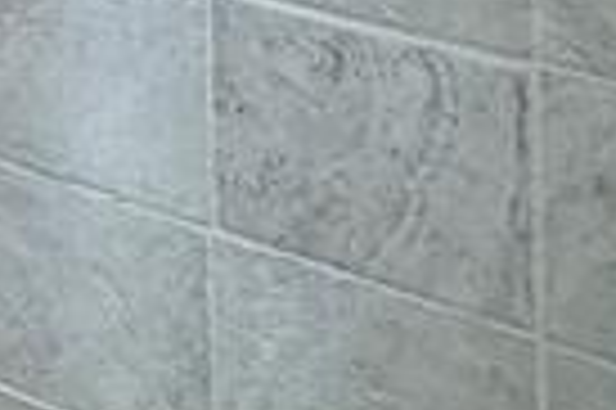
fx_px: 1453
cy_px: -698
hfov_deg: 15.8
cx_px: -764
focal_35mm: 85
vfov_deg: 11.7
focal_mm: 2.22
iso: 160
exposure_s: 1/120
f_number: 2.2
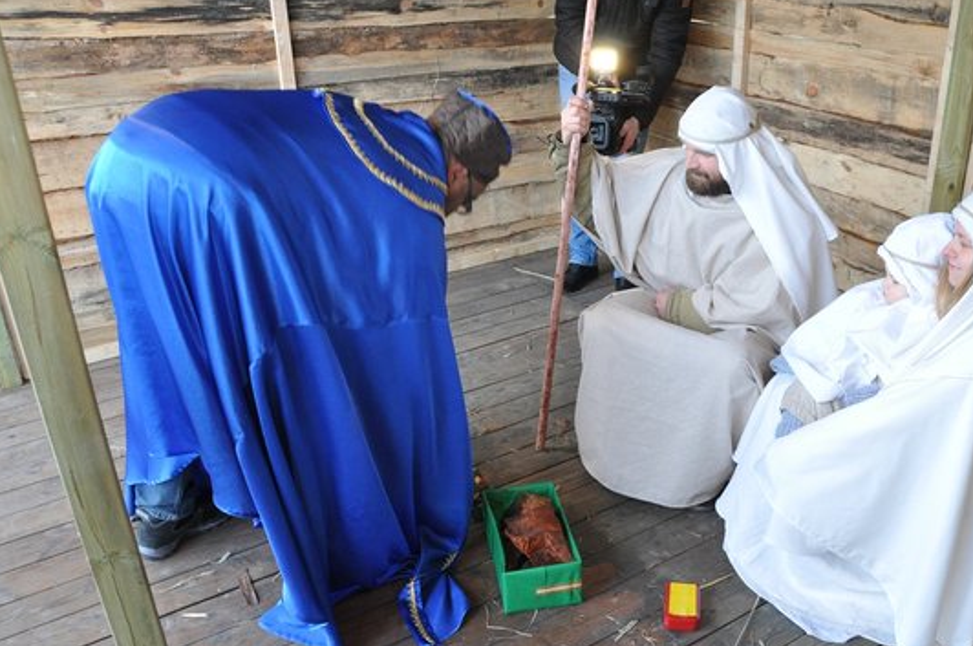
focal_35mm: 33
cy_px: 373
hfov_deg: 56.9
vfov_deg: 39.7
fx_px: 891
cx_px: 578
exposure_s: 1/80
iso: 1000
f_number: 6.3
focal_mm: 18
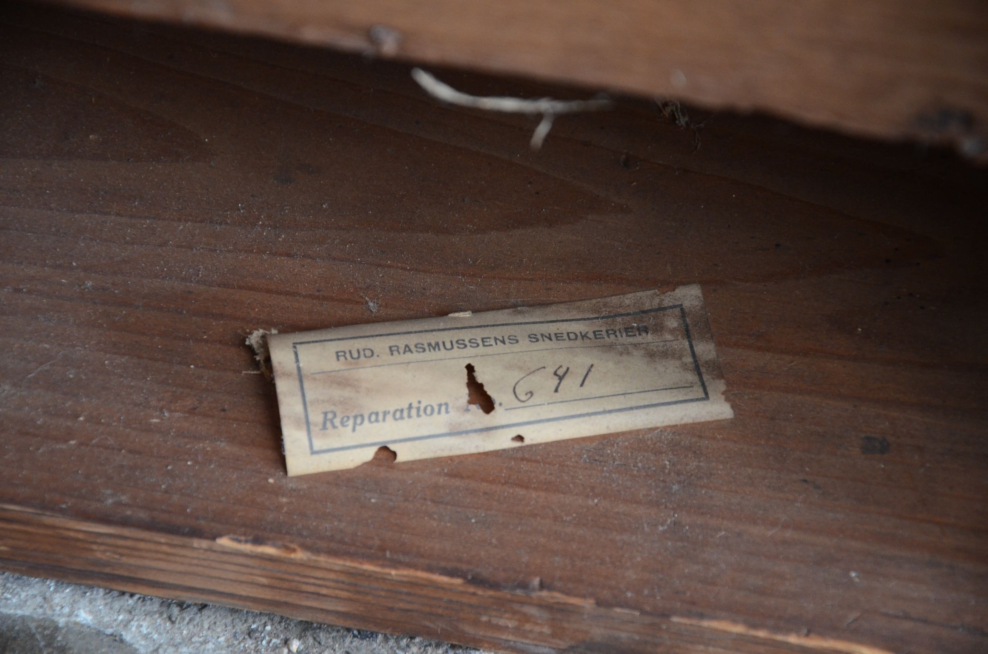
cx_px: 494
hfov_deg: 13.1
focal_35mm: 158
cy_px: 327
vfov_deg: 8.7
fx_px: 4314
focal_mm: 105
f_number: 5.6
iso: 1250
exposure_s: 1/60
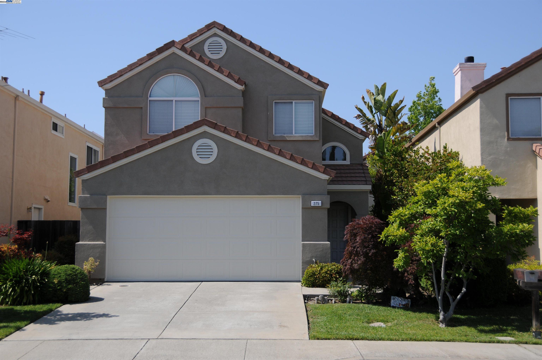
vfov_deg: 30.8
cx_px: 271
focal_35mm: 44
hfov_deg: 45.0
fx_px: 654
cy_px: 180
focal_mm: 29
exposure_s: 1/2000
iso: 200
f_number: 4.5
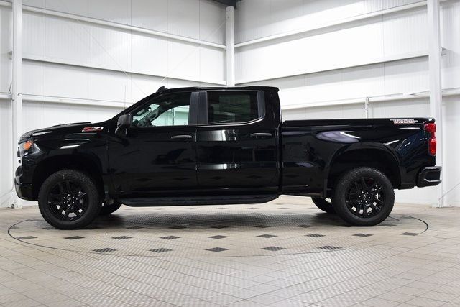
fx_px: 518
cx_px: 230
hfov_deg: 47.9
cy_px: 154
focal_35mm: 40
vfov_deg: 33.0
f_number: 5
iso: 1600
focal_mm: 27
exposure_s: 1/60
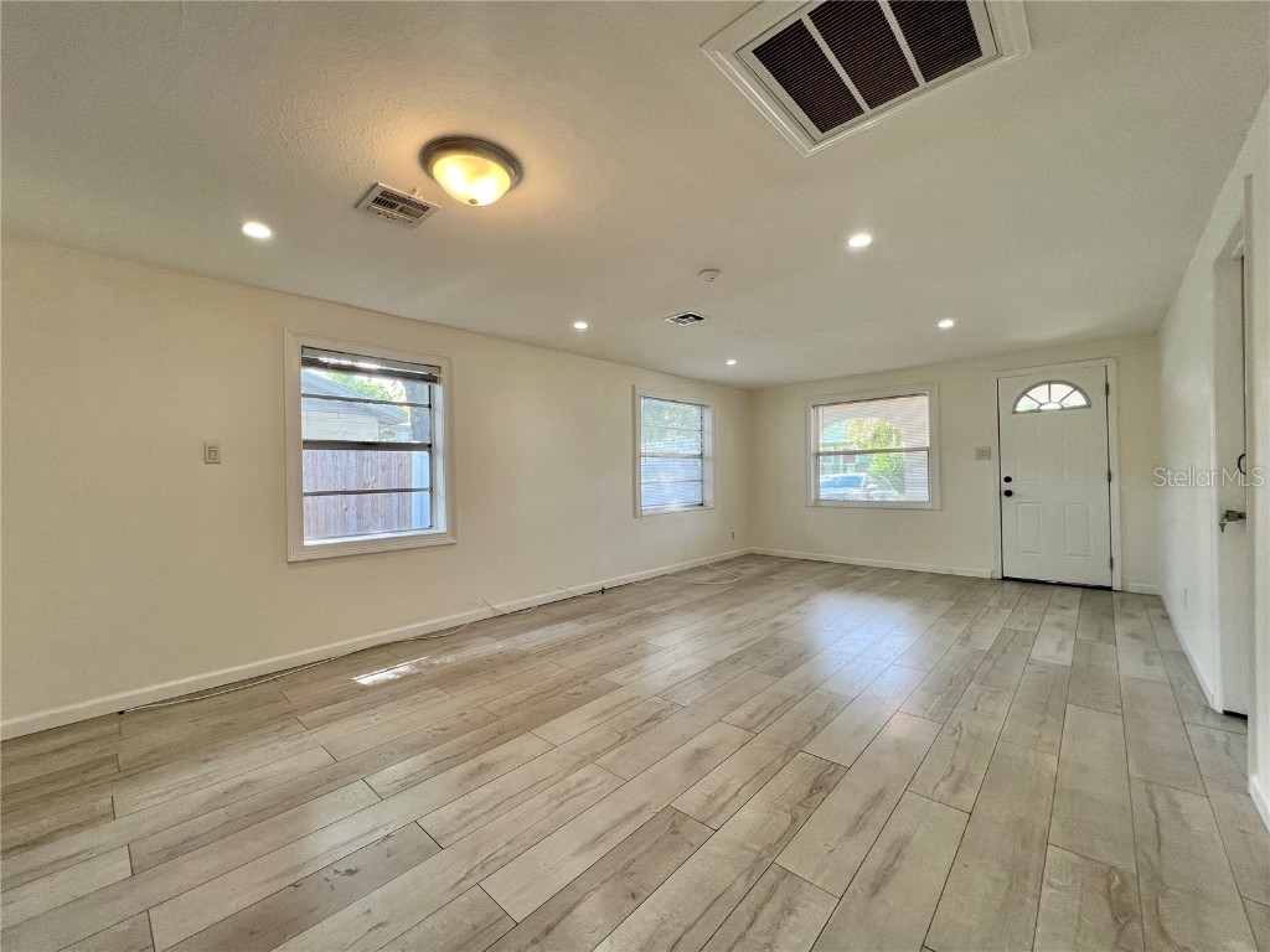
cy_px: 476
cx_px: 635
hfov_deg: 106.2
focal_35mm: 13
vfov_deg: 89.9
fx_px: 477
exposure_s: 1/120
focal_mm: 1.57
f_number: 1.8
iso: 64
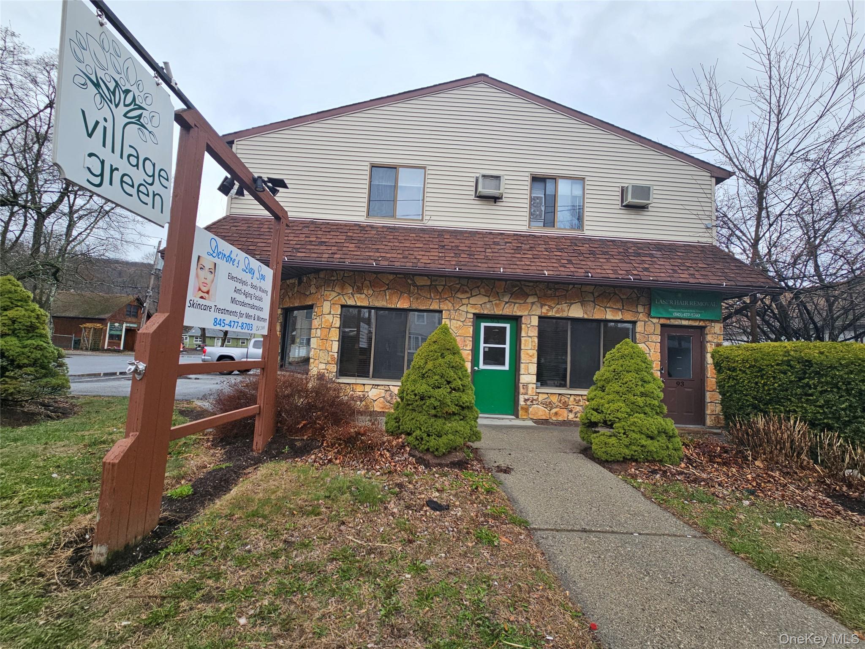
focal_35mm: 13
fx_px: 325
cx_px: 432
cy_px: 324
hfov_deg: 106.2
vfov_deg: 89.9
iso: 50
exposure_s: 1/1488
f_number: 2.2
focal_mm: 2.2
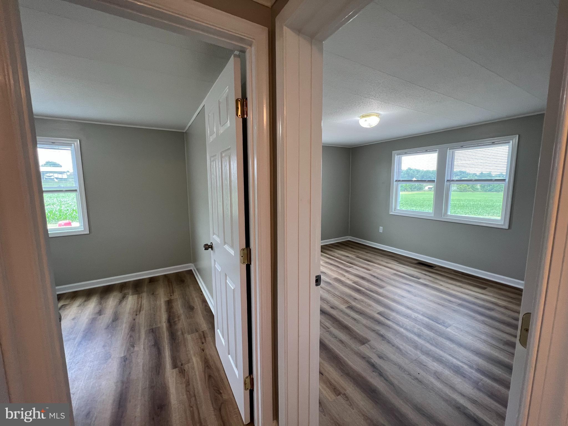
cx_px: 284
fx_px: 213
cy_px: 213
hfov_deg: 106.2
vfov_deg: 89.9
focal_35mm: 13
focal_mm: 1.57
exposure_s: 1/120
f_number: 1.8
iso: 125
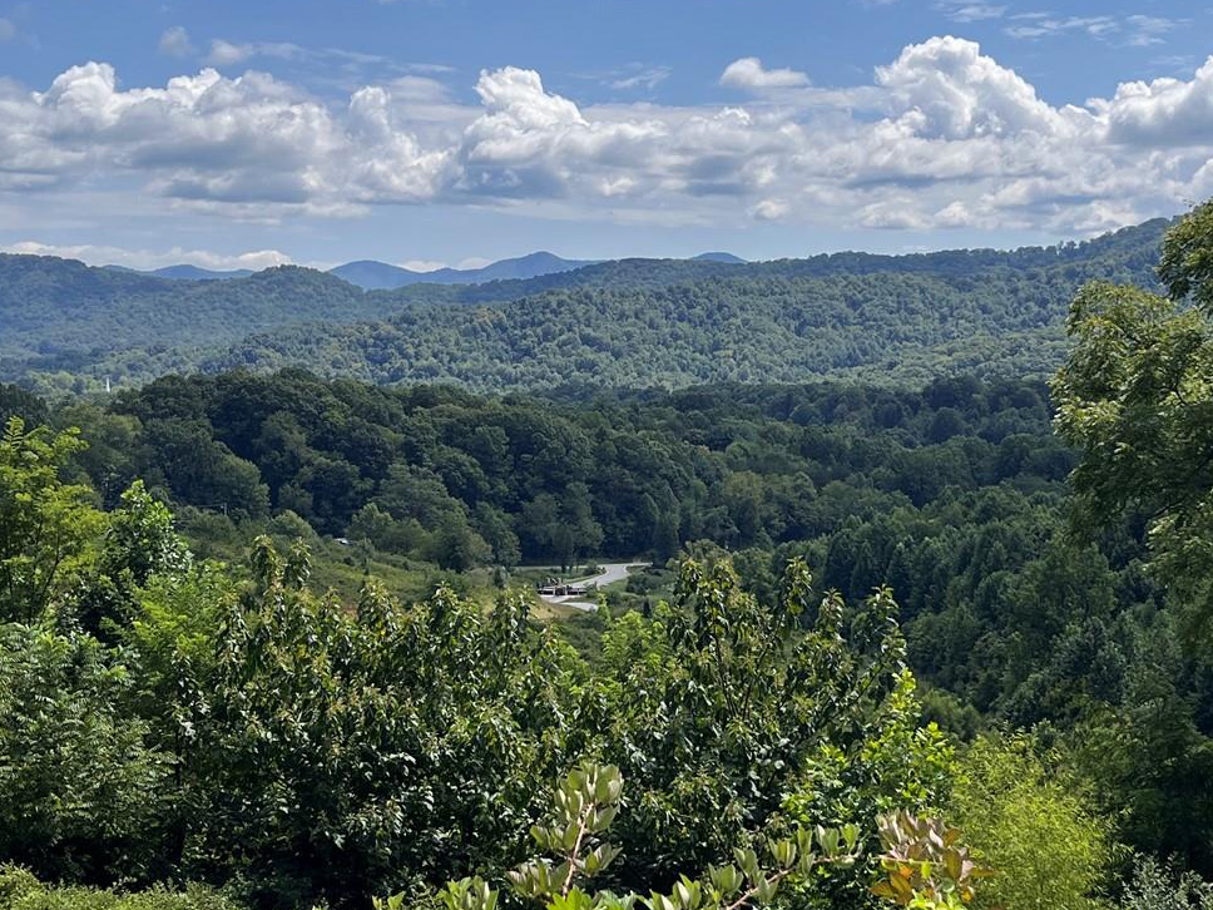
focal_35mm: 55
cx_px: 733
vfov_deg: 26.5
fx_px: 1927
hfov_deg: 34.8
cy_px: 406
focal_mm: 5.1
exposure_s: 1/5319
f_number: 1.6
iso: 50
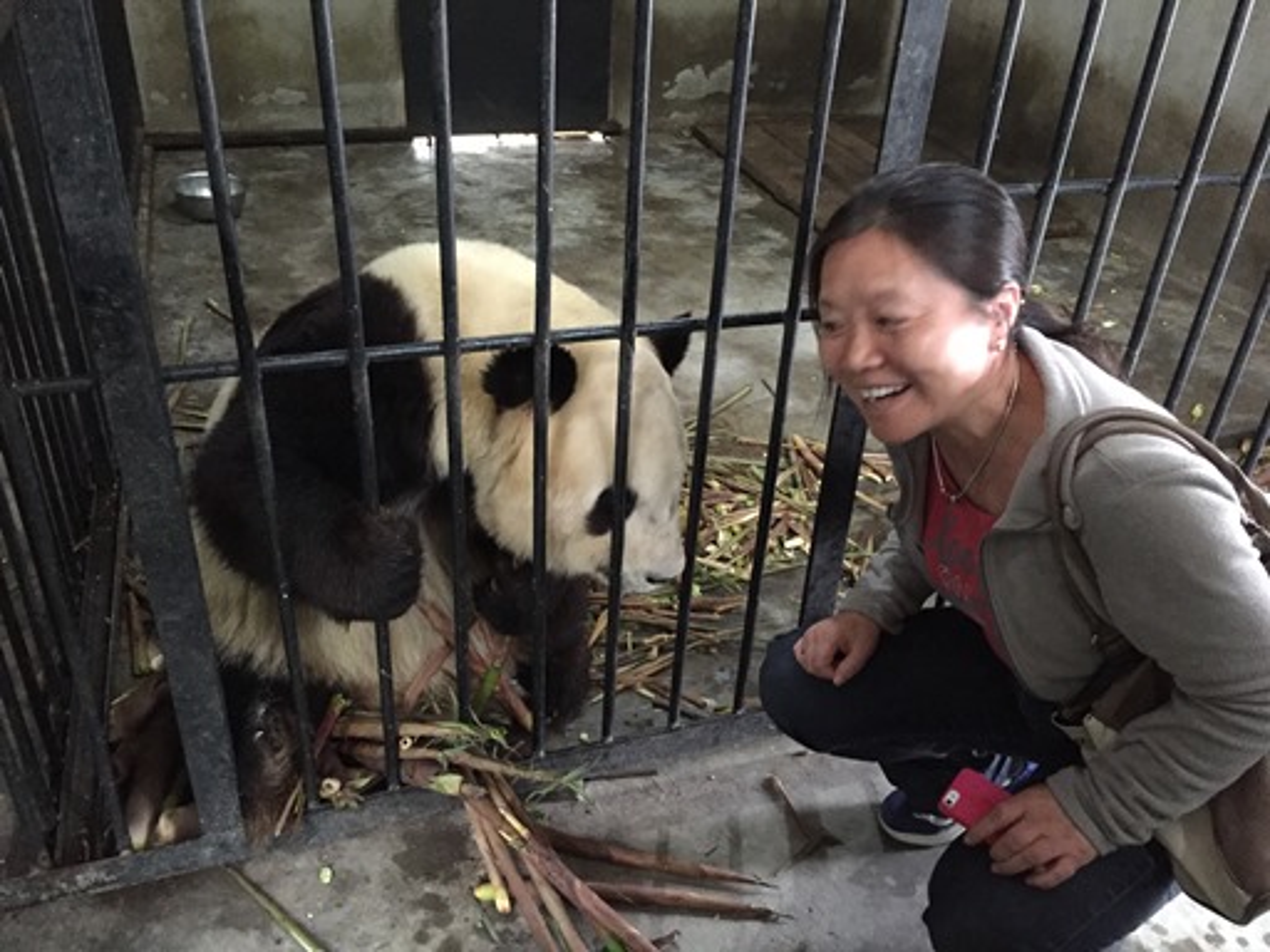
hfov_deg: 61.7
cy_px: 476
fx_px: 1064
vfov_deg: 48.2
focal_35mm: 29
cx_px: 635
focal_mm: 4.15
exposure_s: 1/17
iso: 400
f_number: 2.2
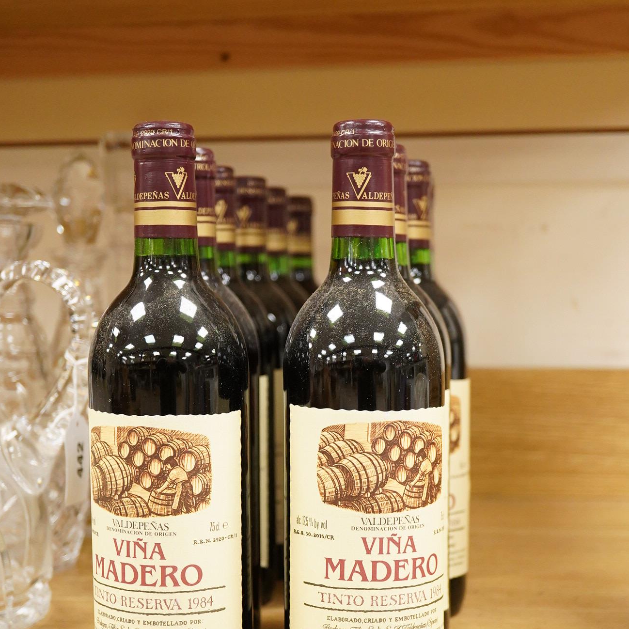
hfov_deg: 29.6
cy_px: 399
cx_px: 316
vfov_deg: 29.4
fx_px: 1192
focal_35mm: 58
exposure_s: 1/250
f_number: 3.5
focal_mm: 30
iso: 2500
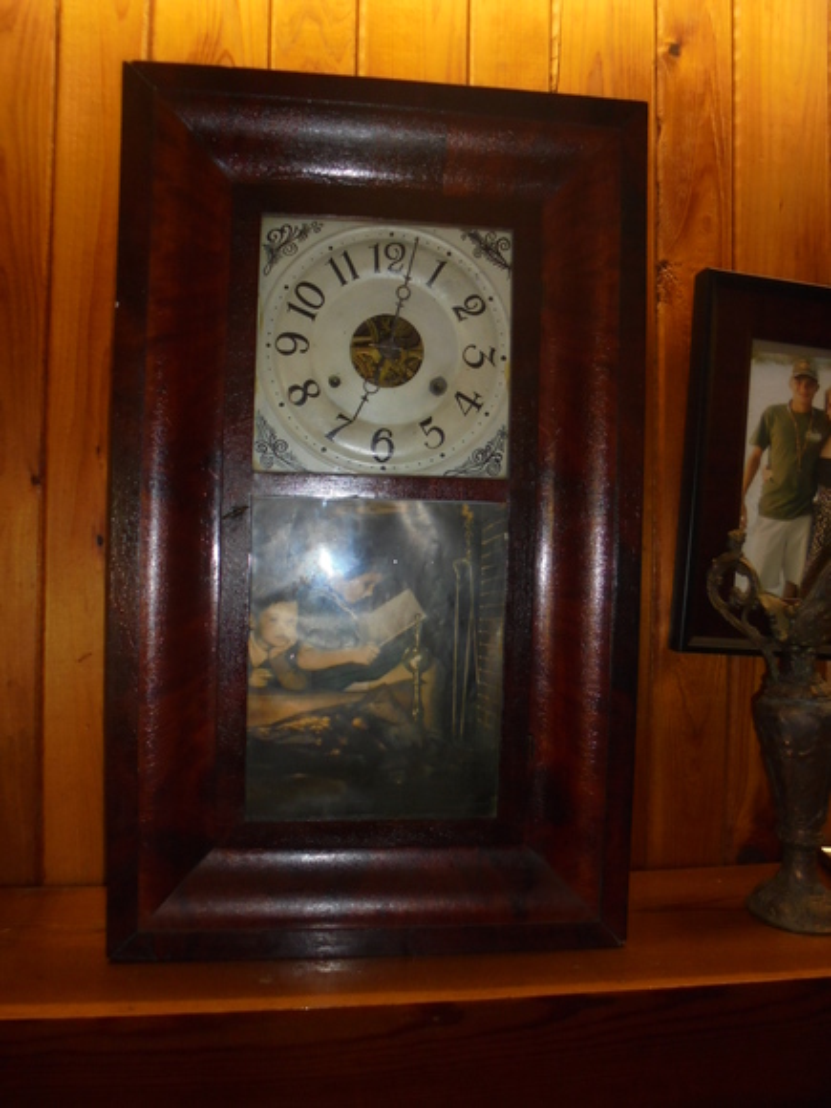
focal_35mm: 26
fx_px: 832
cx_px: 416
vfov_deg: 67.3
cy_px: 554
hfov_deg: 53.1
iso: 200
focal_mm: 4.6
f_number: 3.5
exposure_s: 1/30
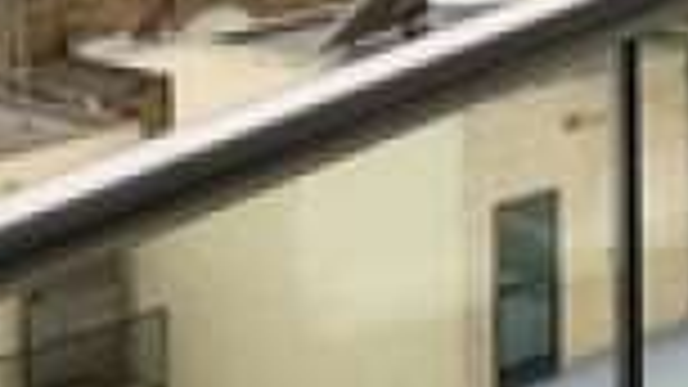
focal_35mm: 211
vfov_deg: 5.5
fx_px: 3849
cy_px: -688
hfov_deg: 9.6
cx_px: 1363
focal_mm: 4.15
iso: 25
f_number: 2.2
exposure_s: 1/1425
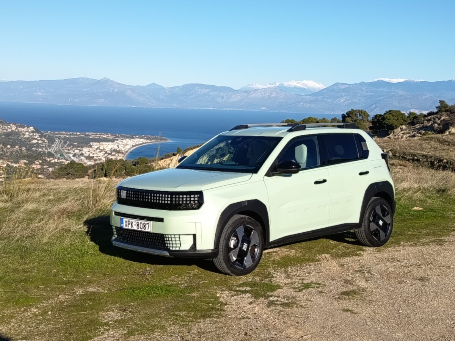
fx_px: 736
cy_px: 170
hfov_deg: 34.3
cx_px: 228
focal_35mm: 56
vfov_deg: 26.1
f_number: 1.7
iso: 53
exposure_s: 1/639
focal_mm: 5.24
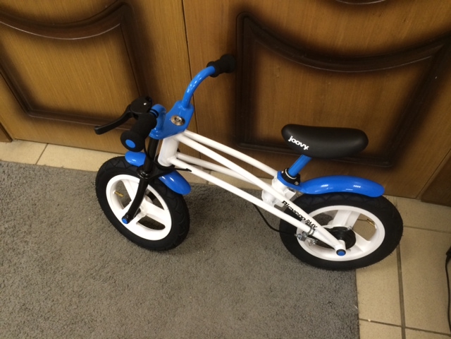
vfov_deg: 46.8
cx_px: 226
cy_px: 170
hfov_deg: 60.0
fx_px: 391
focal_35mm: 30
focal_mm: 4.12
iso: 200
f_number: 2.2
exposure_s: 1/30
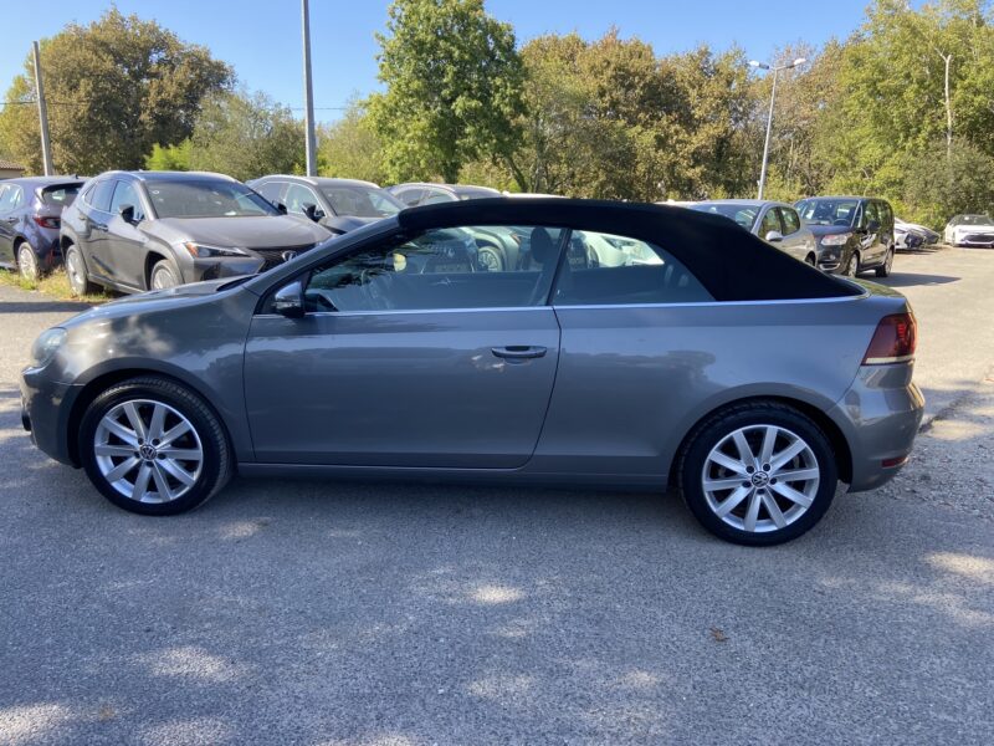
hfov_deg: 67.3
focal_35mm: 26
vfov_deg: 53.1
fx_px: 747
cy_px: 373
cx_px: 497
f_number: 1.8
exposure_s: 1/467
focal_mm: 4.25
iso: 32
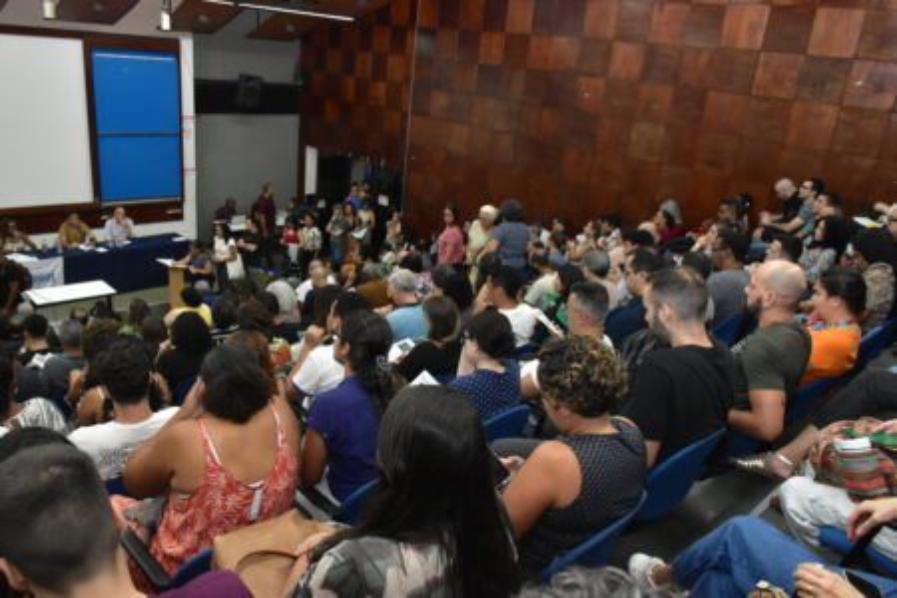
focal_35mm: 27
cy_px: 299
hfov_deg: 67.4
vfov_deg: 47.9
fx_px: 673
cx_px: 448
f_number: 6.3
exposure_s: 1/80
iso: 2500
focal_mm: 18
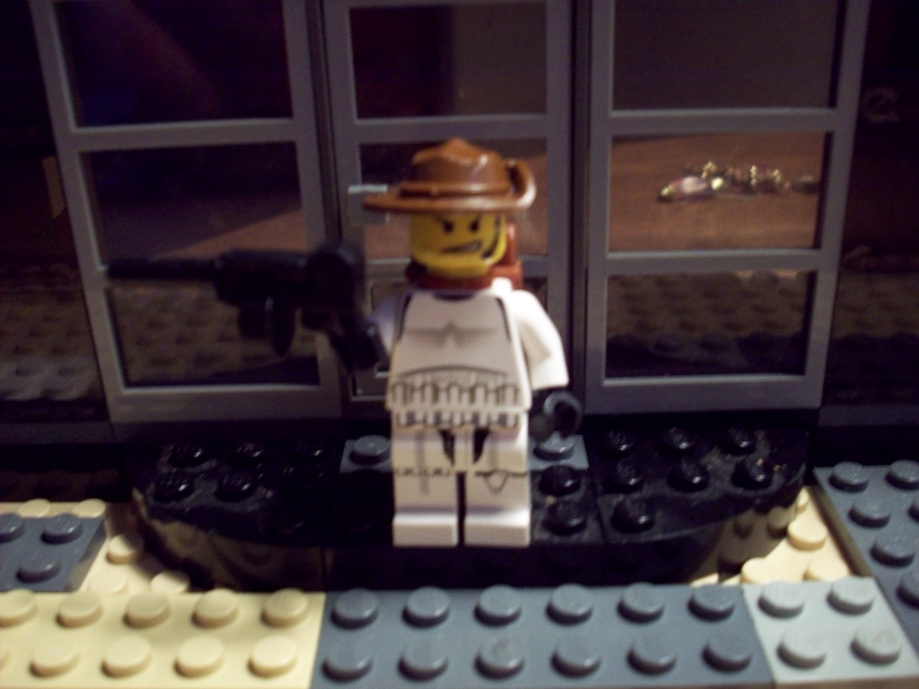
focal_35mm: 37
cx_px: 460
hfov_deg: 50.1
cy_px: 344
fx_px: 982
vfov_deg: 38.7
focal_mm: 6.2
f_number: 2.8
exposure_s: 1/8
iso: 200
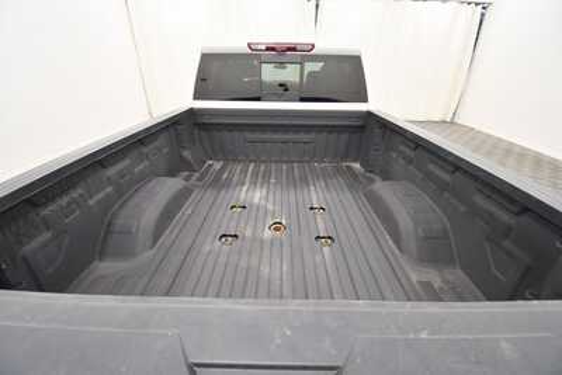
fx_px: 234
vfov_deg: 77.4
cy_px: 188
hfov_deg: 100.4
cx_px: 281
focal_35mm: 15
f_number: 4.5
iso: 1250
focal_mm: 10
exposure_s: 1/125
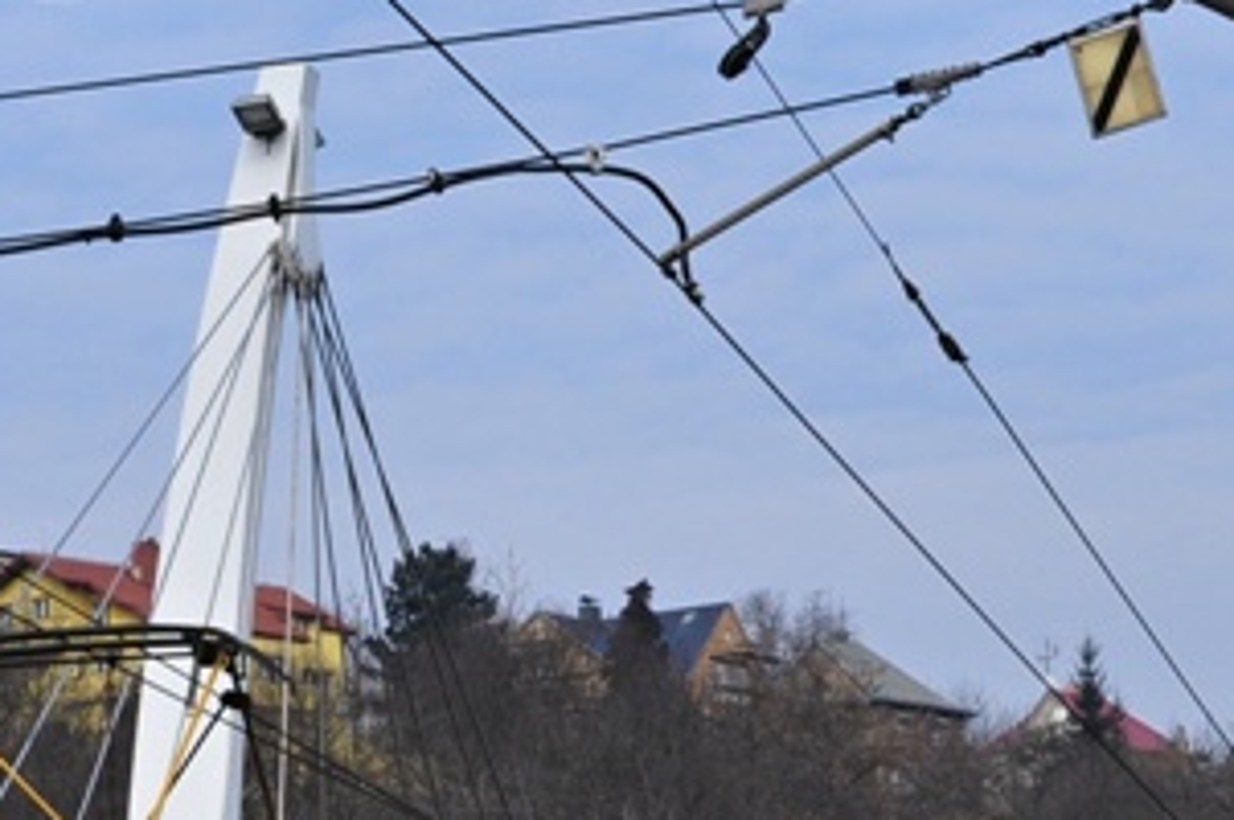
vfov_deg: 8.7
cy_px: 1259
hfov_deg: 13.4
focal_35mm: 153
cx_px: 258
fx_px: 5239
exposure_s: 1/400
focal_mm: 30
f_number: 10
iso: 250
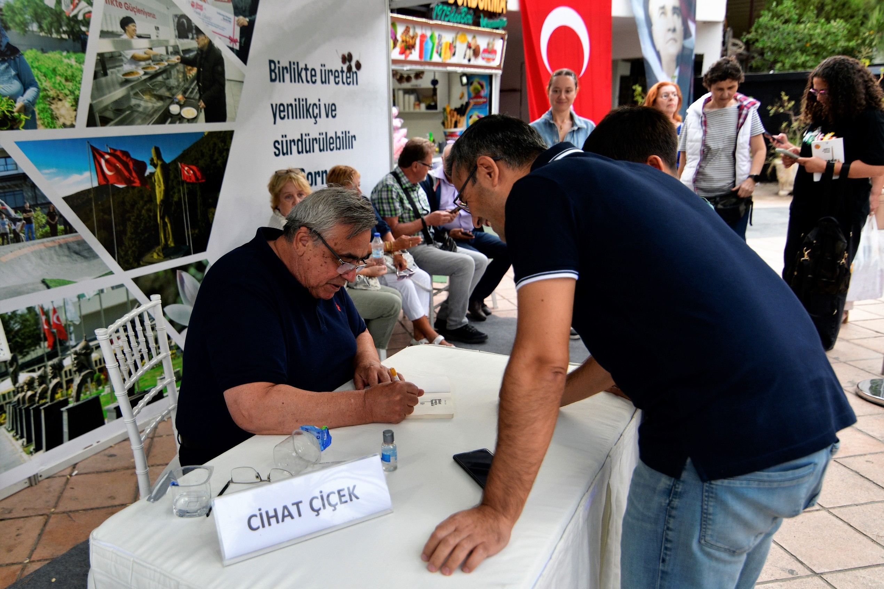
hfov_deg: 78.6
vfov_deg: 57.2
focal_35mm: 22
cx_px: 442
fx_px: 540
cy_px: 294
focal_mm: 22
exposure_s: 1/250
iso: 400
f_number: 3.2
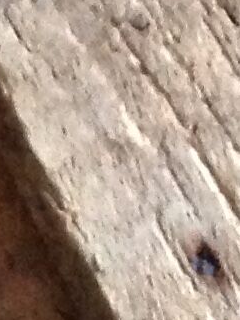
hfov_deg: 5.0
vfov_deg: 6.8
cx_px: -523
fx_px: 2616
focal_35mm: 283
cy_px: 629
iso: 400
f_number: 2.4
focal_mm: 4.28
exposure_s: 1/15
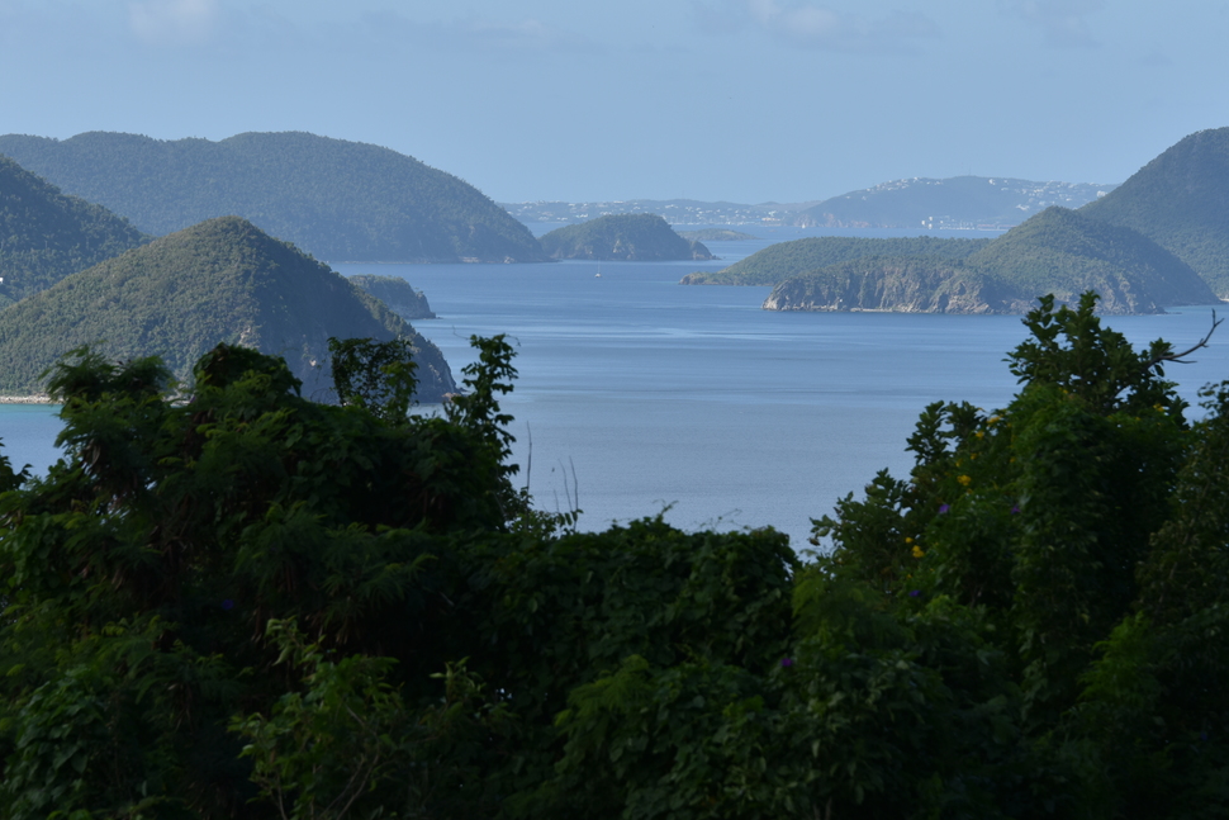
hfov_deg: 10.4
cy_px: 338
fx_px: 6760
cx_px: 720
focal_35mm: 198
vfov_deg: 6.9
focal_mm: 150
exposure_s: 1/320
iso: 100
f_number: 8
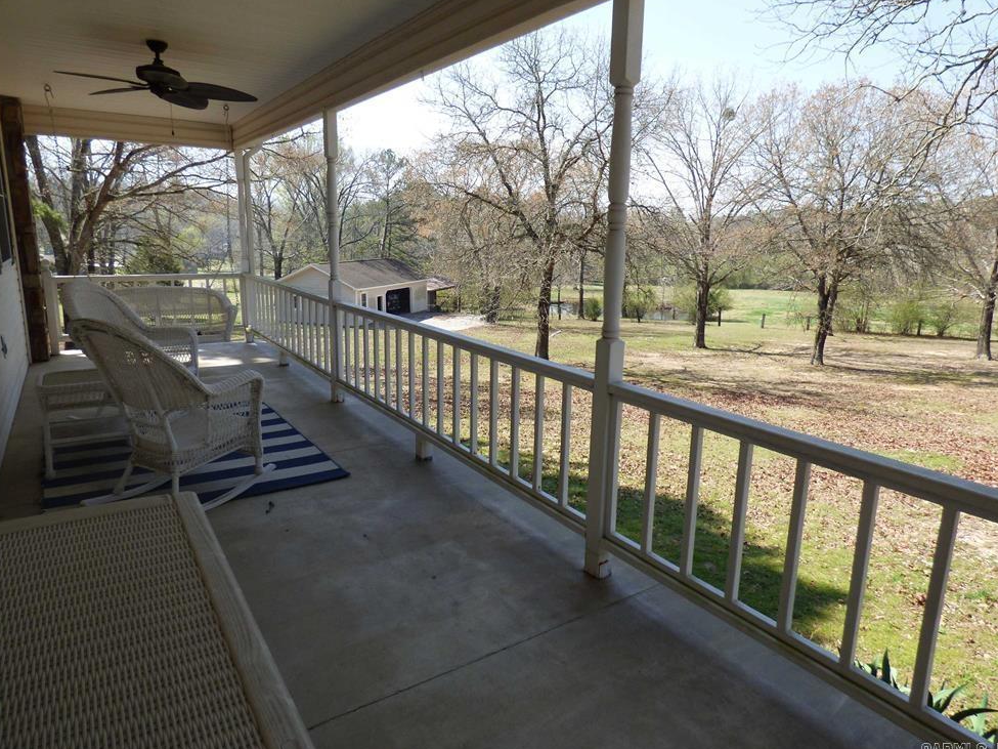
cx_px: 500
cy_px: 369
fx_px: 605
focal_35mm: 21
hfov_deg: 79.0
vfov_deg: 63.4
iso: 100
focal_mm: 3.58
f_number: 2.8
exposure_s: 1/640
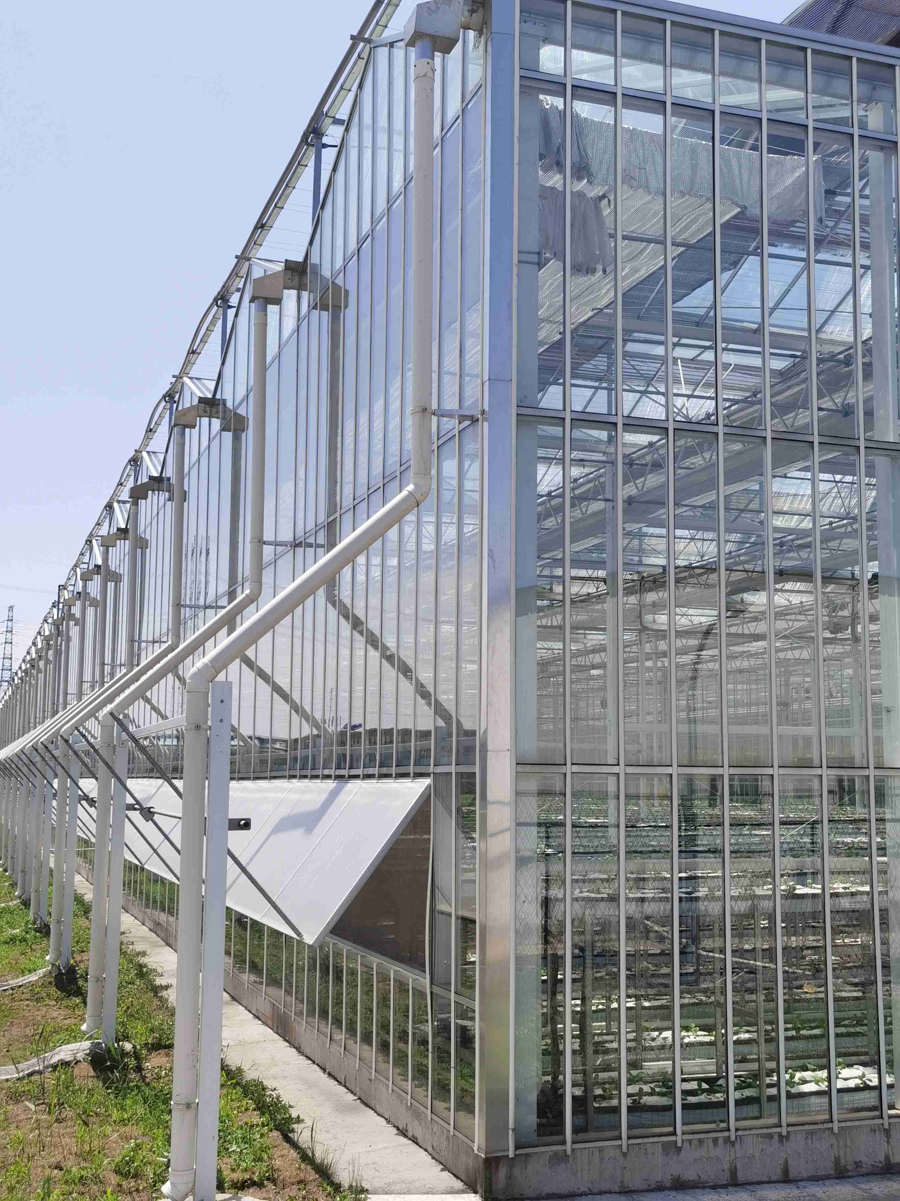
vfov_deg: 45.8
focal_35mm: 41
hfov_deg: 35.1
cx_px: 450
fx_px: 1421
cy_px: 600
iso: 50
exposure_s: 1/3610
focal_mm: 5.56
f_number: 1.6
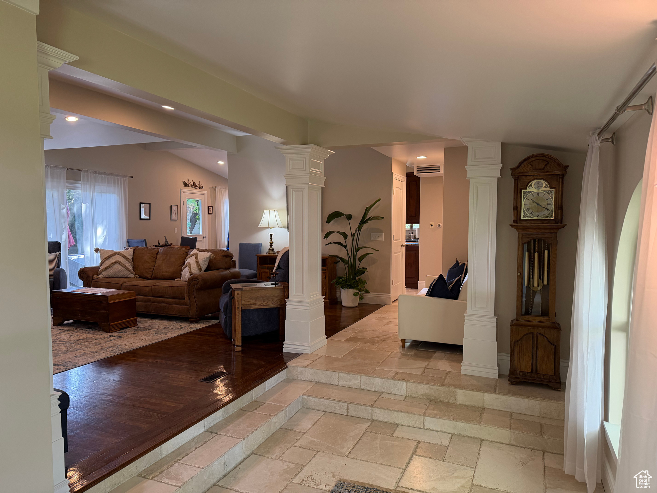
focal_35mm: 24
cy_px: 246
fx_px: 456
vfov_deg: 56.8
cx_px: 328
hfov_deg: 71.6
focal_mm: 6.76
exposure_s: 1/120
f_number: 1.78
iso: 250
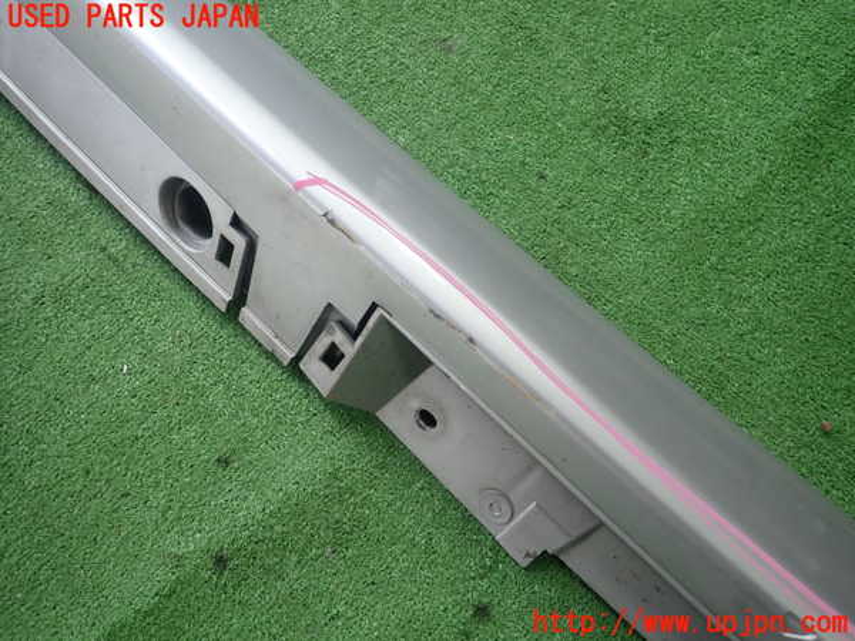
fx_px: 617
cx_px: 428
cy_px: 320
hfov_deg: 69.4
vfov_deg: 54.9
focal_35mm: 25
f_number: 2
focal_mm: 4.5
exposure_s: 1/100
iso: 100
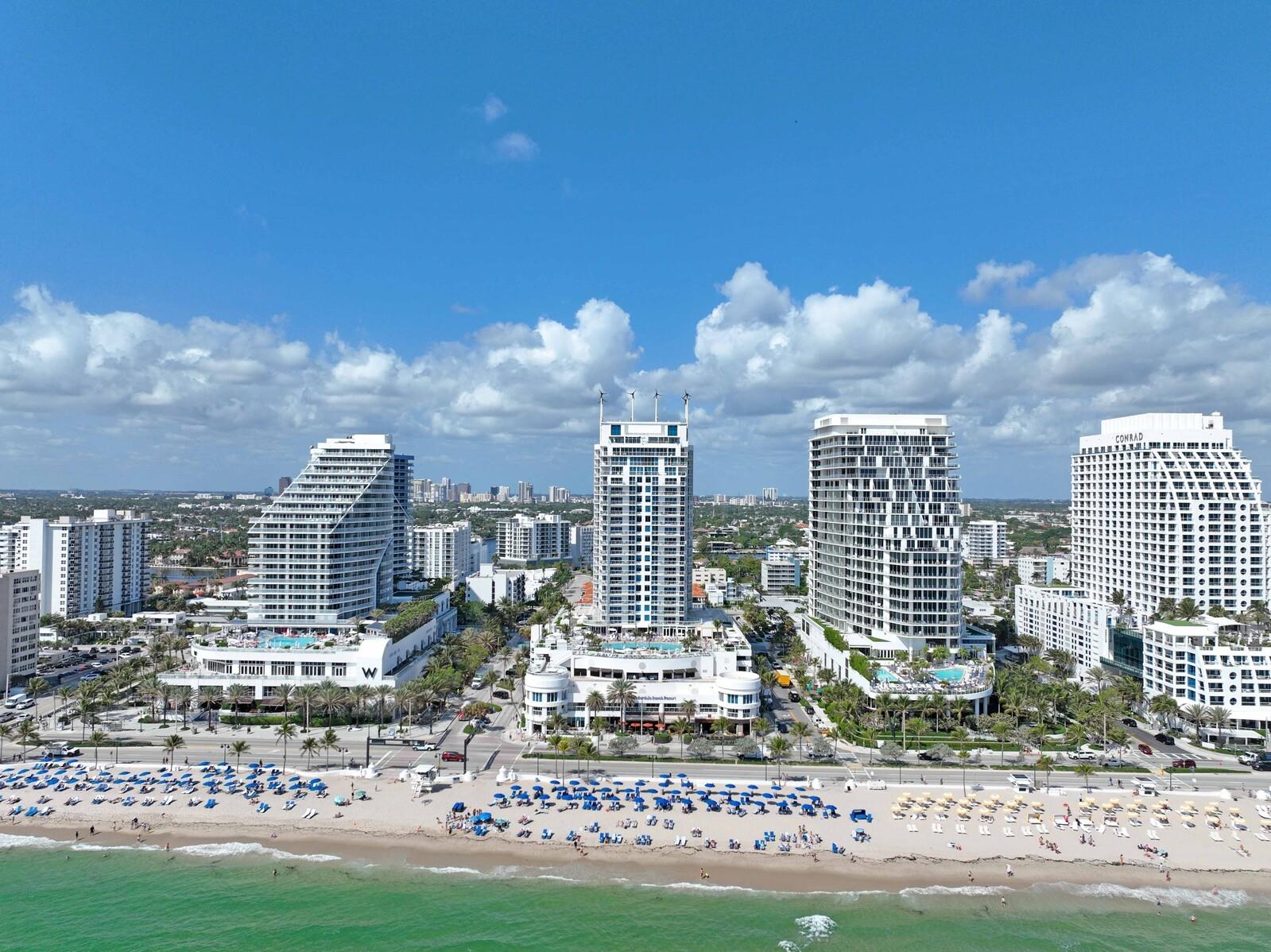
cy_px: 476
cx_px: 636
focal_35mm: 24
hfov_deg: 71.6
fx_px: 881
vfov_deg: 56.8
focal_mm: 12.29
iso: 100
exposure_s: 1/2500
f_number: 2.8
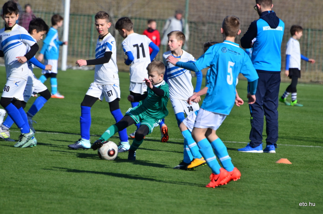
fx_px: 4029
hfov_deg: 4.6
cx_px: 162
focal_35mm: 450
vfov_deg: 3.0
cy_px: 107
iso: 140
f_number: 5.6
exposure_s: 1/800
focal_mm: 300
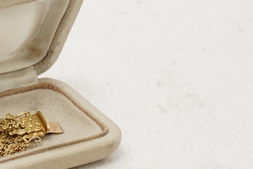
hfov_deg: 10.5
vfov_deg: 7.6
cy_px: 171
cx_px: -248
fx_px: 1272
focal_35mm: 181
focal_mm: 30
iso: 500
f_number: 20
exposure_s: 1/125
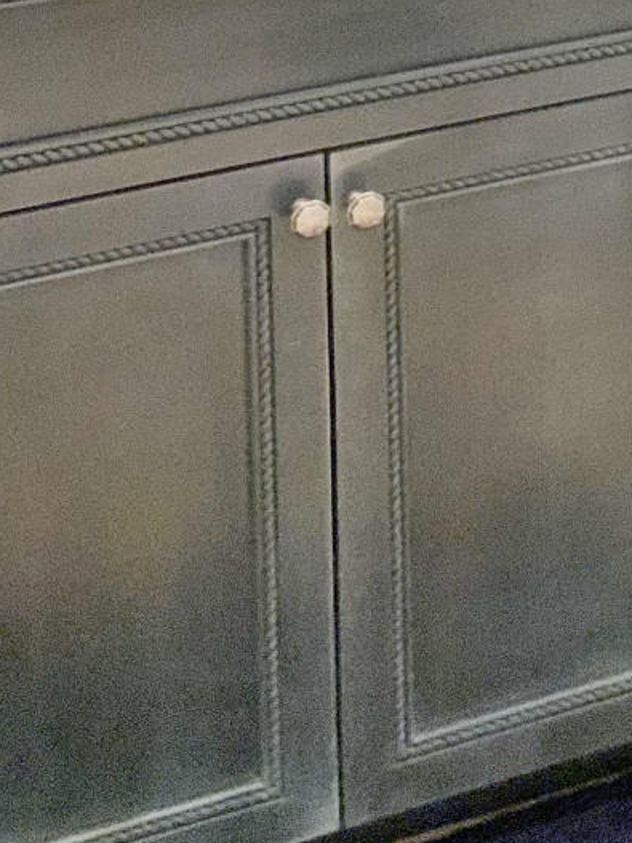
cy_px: -286
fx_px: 2679
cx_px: 440
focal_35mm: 110
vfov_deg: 16.8
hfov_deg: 13.4
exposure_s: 1/60
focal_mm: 3
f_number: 1.8
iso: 125
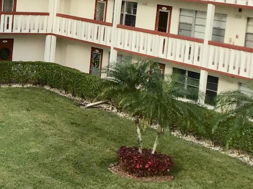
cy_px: 35
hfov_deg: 16.8
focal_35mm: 109
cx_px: -96
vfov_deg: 13.5
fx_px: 797
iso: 25
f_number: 2.4
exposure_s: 1/652
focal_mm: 3.3
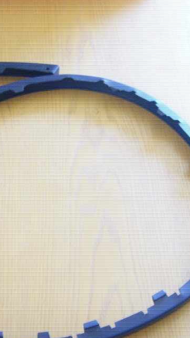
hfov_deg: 19.5
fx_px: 546
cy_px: 200
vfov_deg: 34.3
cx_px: 29
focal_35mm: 61
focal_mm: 5.8
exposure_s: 1/8
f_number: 2.8
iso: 140
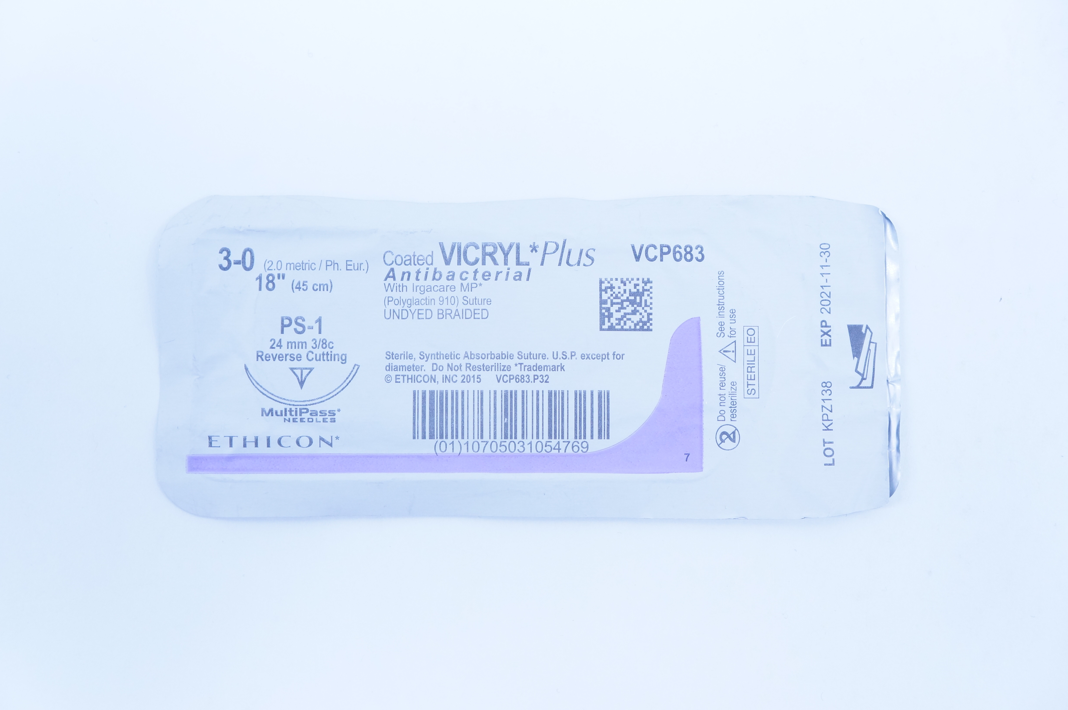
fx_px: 1467
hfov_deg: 40.0
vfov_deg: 27.2
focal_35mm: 50
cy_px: 355
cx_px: 534
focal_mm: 33
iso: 800
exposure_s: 1/125
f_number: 4.5
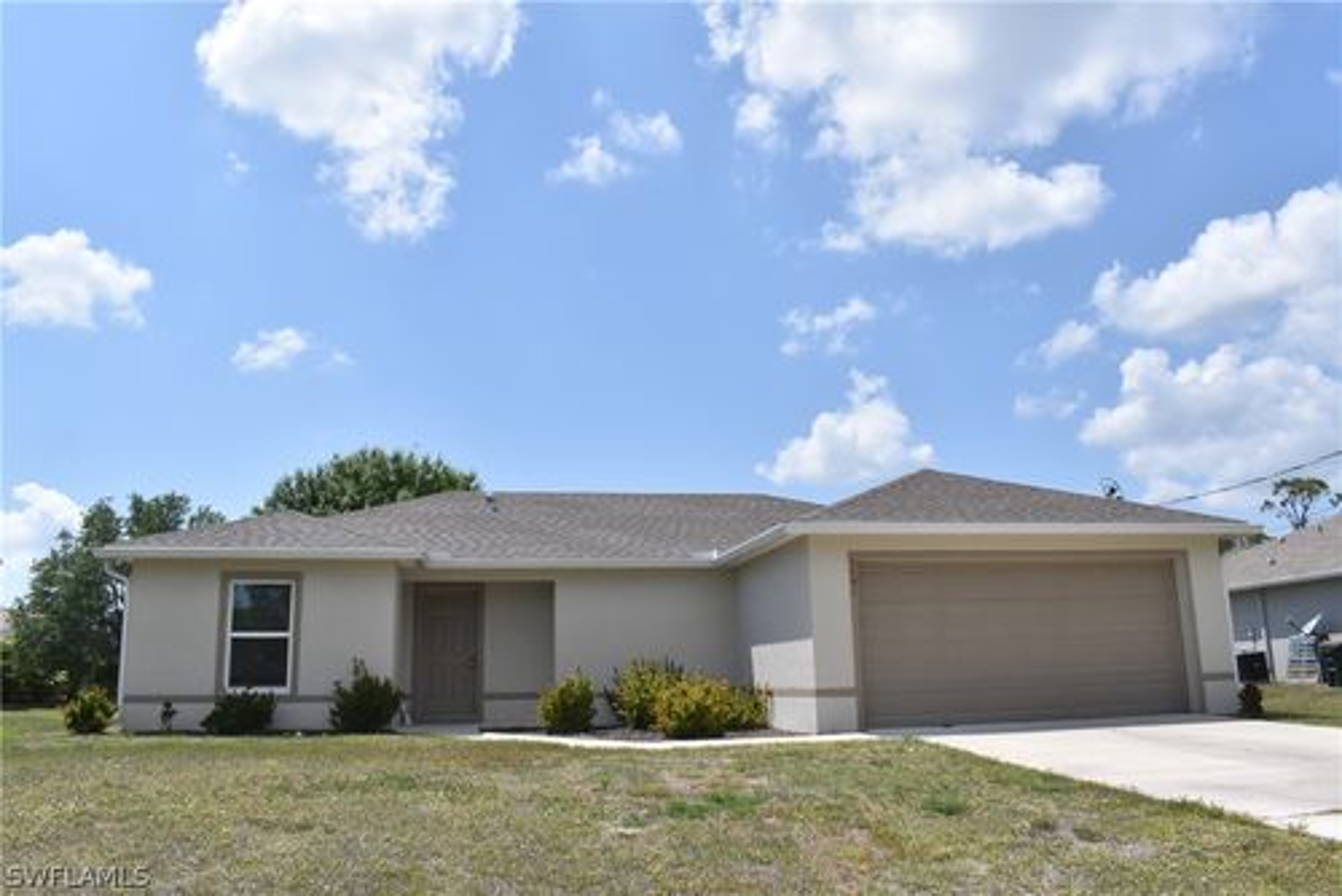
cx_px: 671
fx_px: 1007
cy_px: 448
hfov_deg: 67.4
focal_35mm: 27
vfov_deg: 48.0
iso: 400
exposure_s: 1/200
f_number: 22
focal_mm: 18
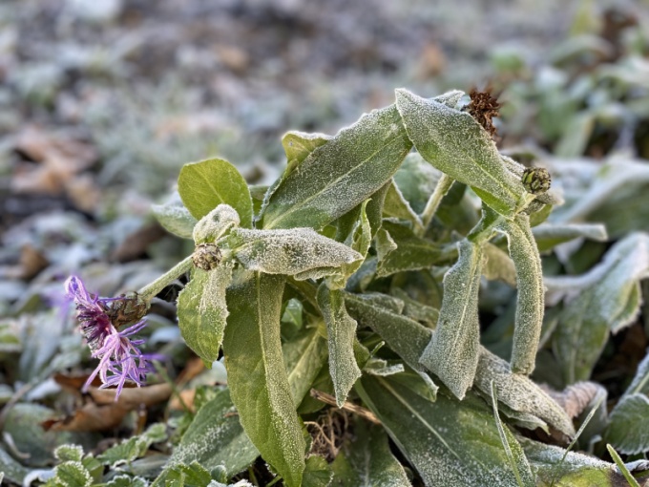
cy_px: 244
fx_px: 975
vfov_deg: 28.0
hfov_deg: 36.8
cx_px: 324
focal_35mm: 52
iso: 40
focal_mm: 6
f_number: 2
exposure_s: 1/122
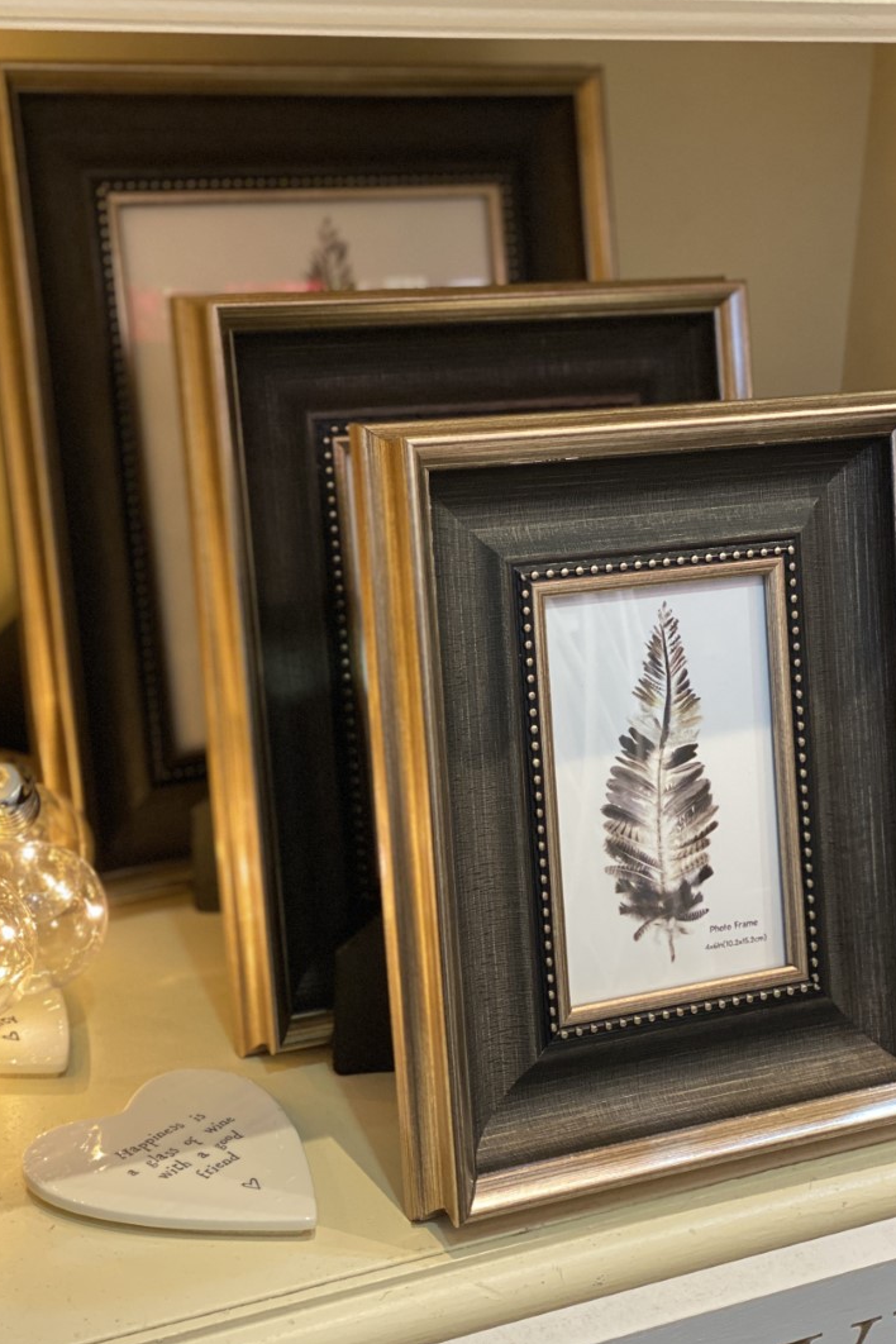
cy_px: 666
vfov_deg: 36.2
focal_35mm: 55
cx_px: 414
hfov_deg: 24.6
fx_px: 2053
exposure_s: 1/25
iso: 320
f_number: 2
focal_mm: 6
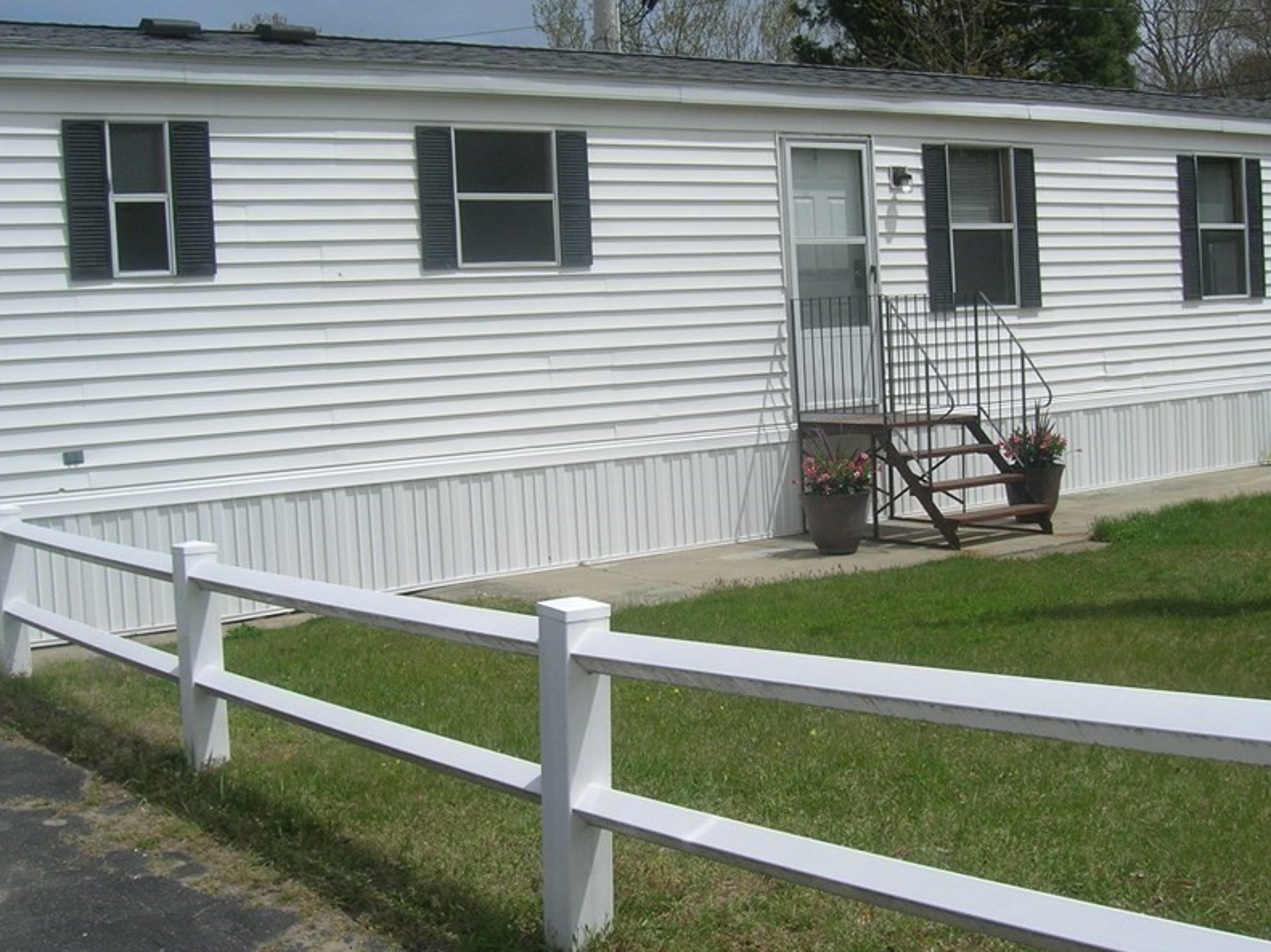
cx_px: 750
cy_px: 433
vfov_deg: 32.8
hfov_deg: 42.8
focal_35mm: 44
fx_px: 1615
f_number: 4.9
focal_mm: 5.7
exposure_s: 1/879
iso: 50
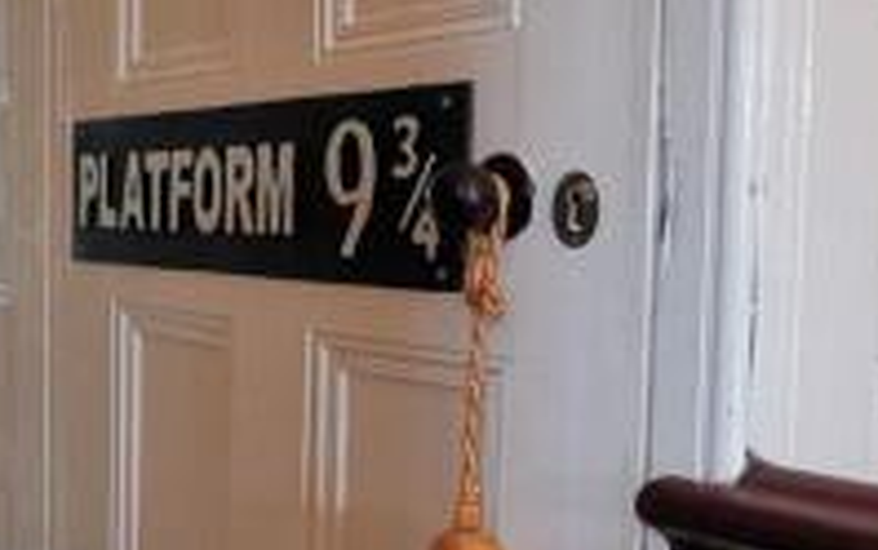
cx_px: 175
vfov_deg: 24.4
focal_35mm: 53
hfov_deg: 36.8
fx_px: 1269
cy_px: 291
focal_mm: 2.26
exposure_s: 1/33.3
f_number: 2.2
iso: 400
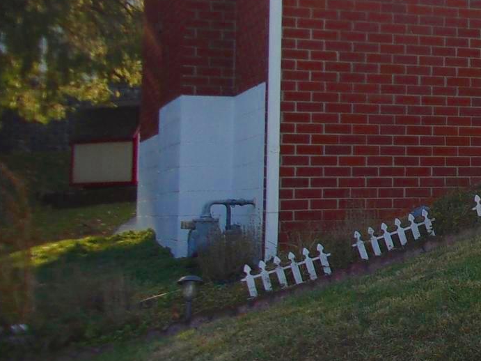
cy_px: 79
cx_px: 681
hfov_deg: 20.7
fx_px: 1153
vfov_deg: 17.6
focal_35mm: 83
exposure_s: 1/200
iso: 80
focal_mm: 5.1
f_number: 3.9
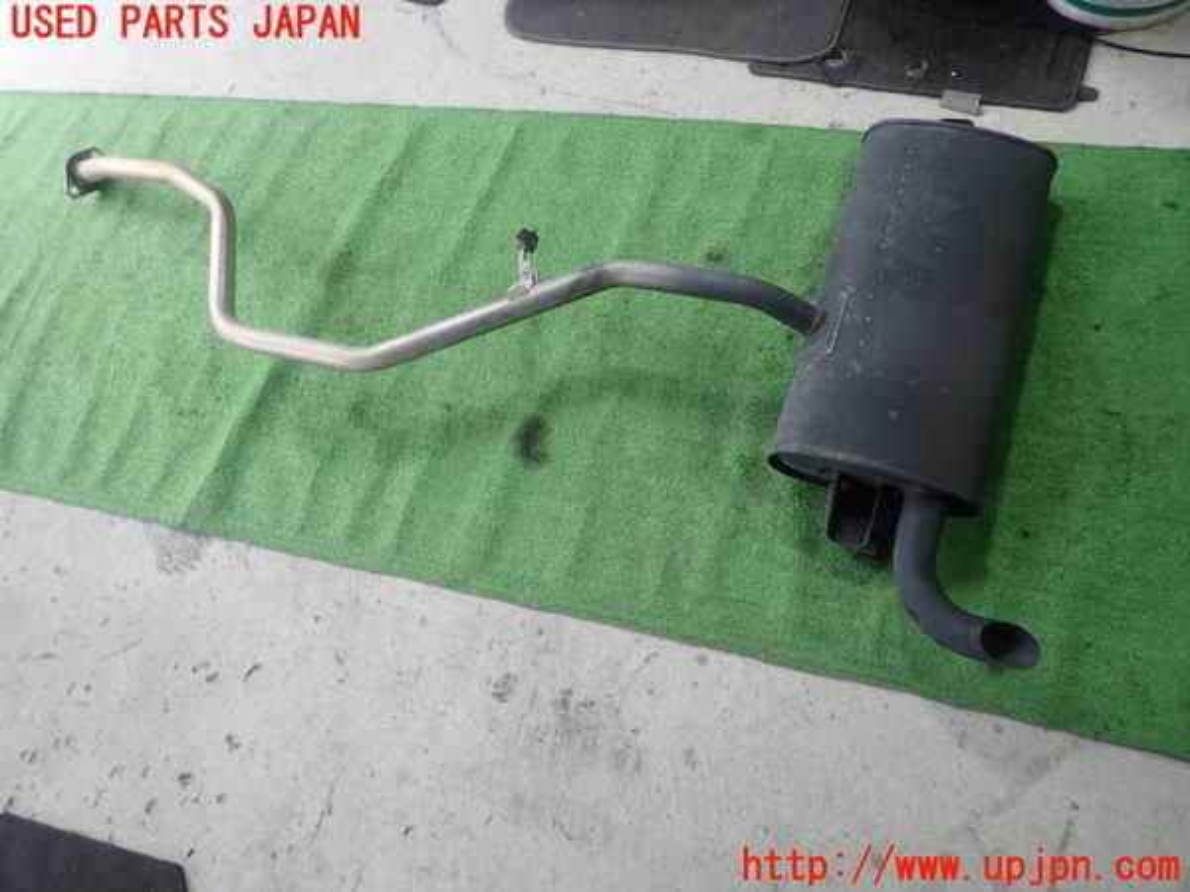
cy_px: 446
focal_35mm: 25
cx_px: 595
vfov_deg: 54.9
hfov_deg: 69.4
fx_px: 859
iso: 100
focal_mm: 4.5
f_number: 2
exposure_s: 1/60
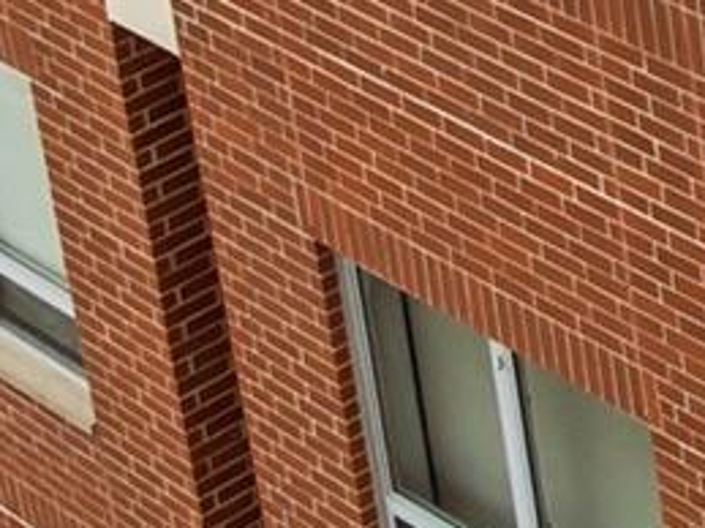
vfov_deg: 7.3
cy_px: -766
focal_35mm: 190
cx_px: 1824
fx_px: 3868
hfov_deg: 9.1
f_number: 2.8
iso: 120
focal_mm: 12.29
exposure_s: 1/400
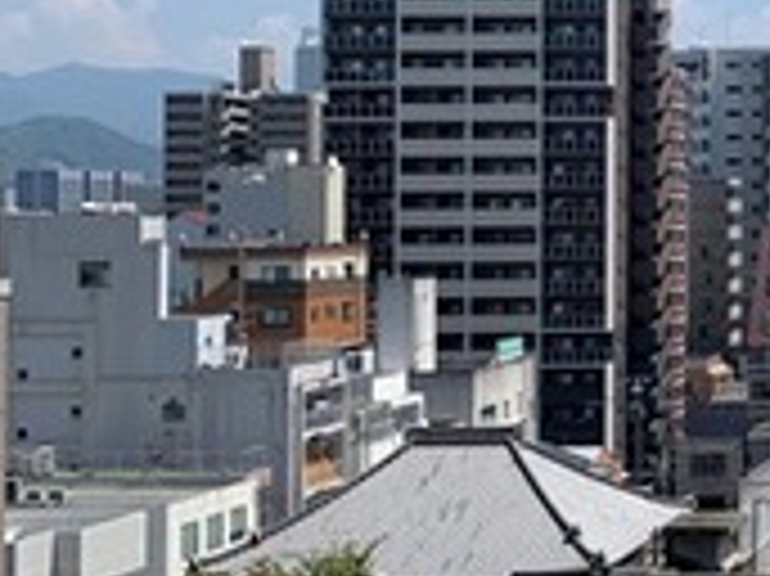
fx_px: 1889
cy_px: 171
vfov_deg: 17.3
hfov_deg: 19.2
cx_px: 1252
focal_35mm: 85
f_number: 1.8
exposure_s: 1/2915
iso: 25
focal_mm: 4.25
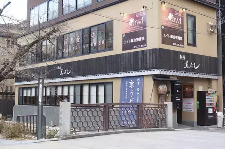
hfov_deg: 37.9
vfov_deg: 25.7
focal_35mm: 52
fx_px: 328
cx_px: 112
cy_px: 74
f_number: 3.5
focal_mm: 35
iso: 100
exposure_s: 1/160
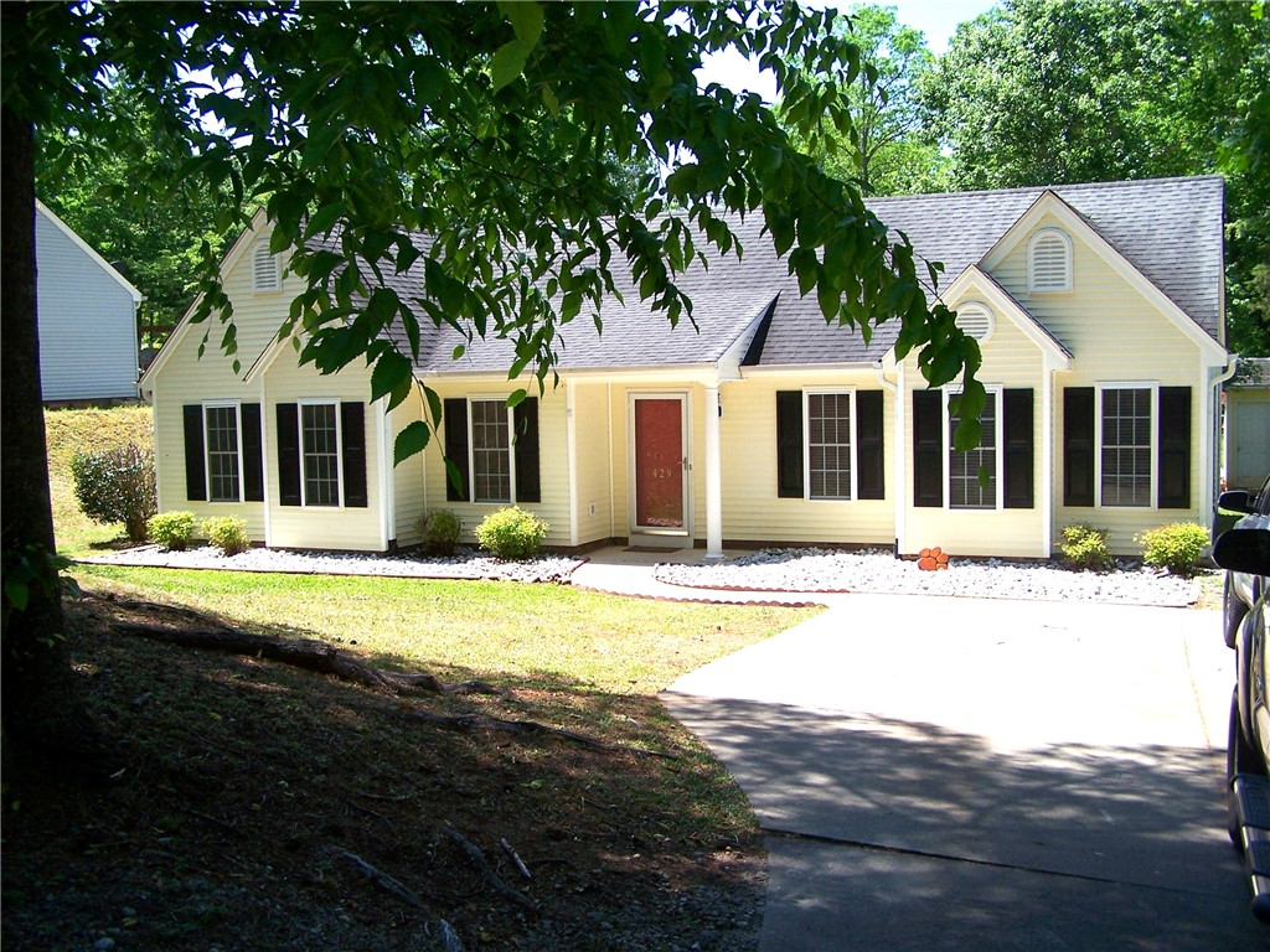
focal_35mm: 38
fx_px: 1394
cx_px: 635
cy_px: 476
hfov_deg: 49.0
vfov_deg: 37.7
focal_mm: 6.3
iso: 79
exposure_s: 1/602
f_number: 2.8
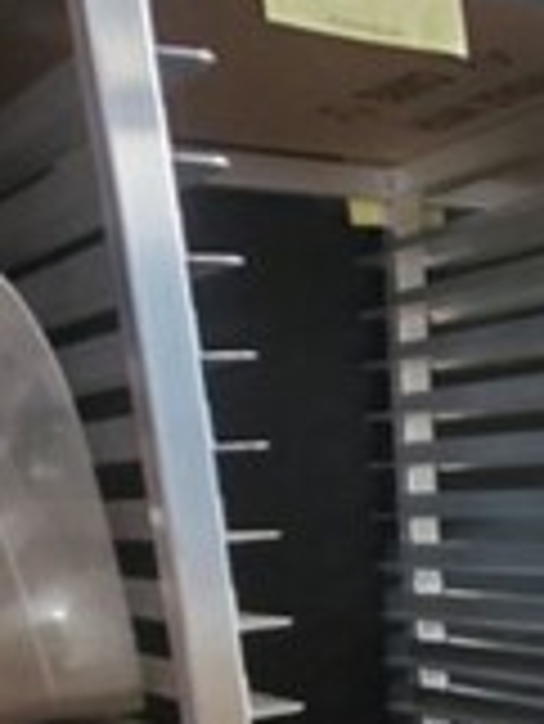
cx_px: 701
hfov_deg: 19.7
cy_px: 850
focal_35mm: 69
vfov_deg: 25.5
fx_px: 1444
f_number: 1.5
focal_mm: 4.3
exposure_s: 1/20
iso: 500
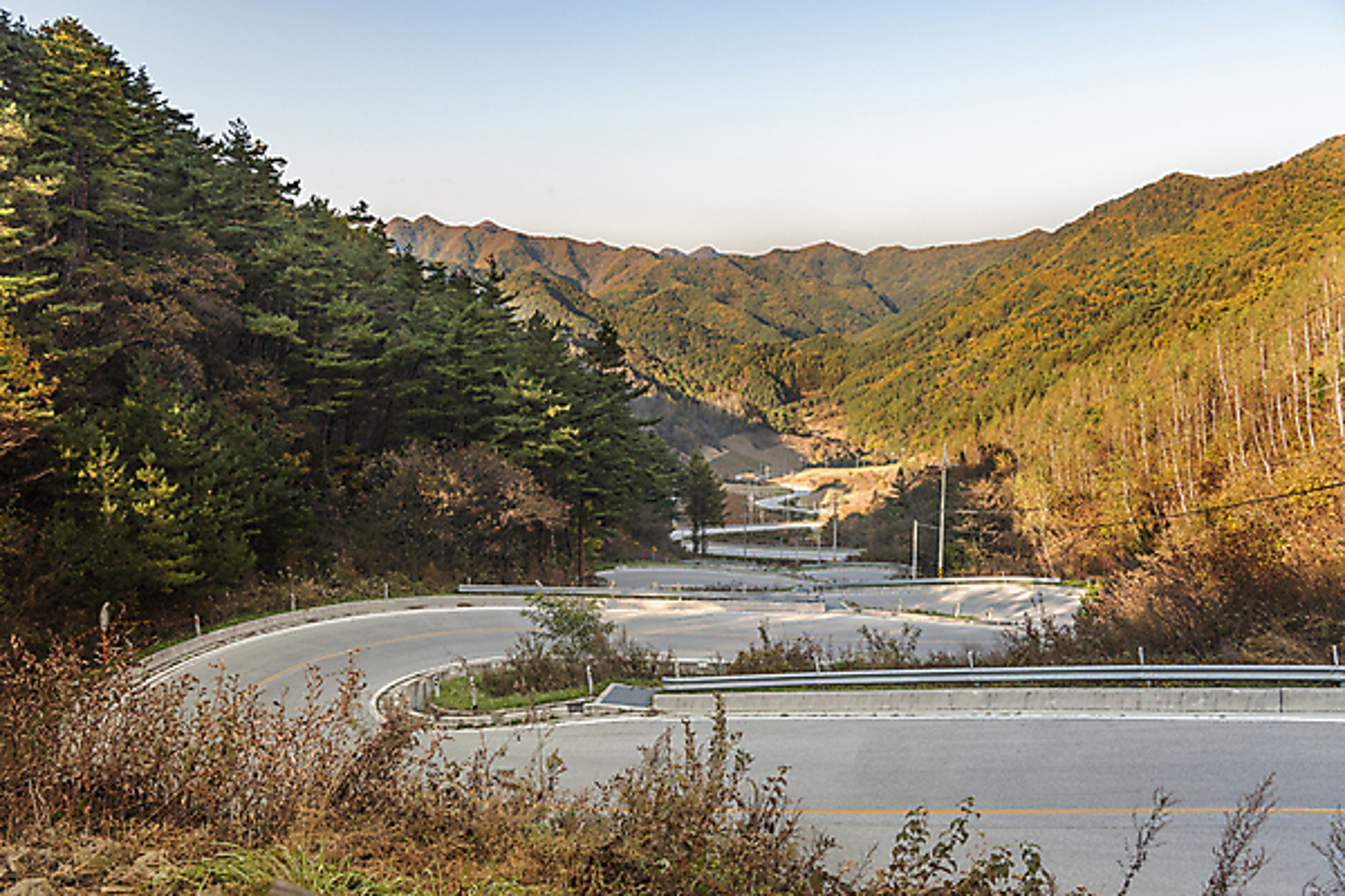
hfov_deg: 60.3
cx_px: 672
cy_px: 448
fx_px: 1158
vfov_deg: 42.3
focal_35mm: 31
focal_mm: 31
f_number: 11
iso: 400
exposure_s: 1/200
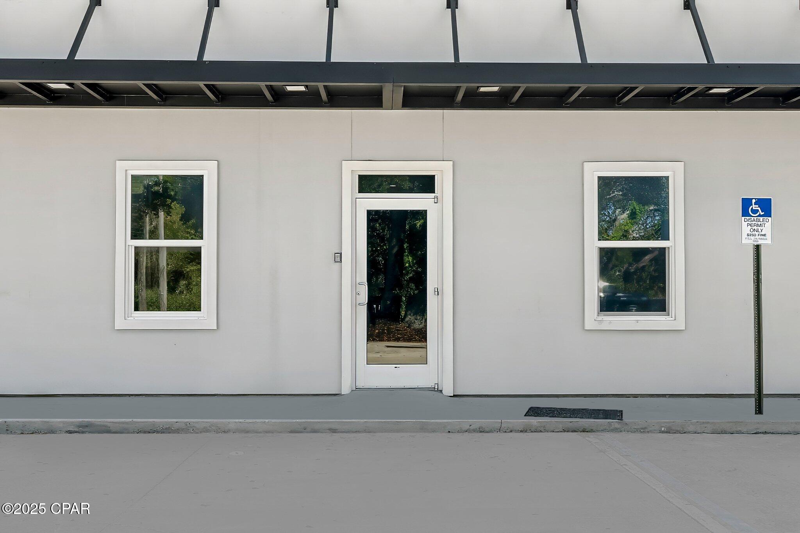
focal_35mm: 36
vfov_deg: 36.9
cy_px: 266
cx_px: 400
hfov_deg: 53.1
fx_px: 800
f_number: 9
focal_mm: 24
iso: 400
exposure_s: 1/125
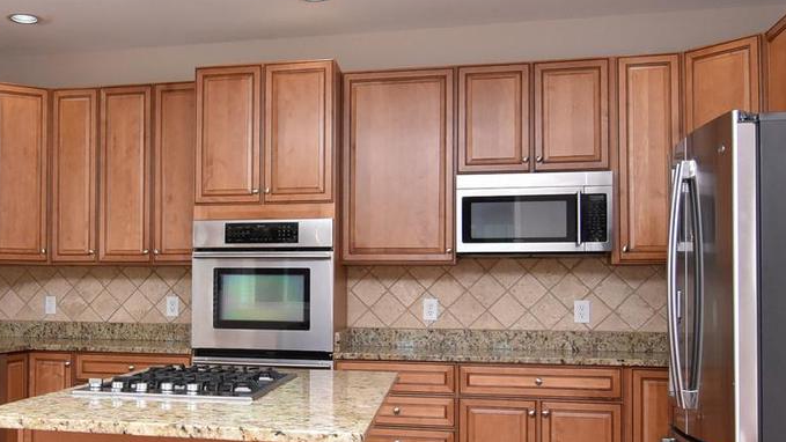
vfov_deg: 29.6
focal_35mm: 40
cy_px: 268
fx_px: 834
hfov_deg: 48.7
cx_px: 204
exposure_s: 1/80
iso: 800
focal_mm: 12
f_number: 8
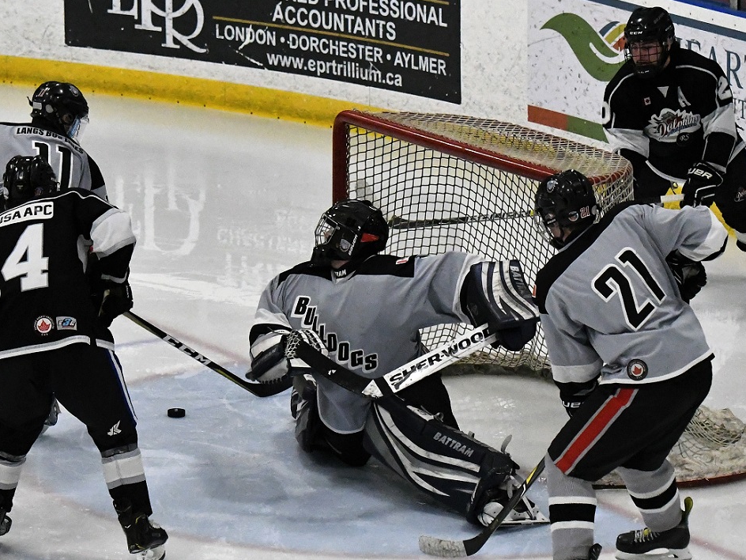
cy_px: 280
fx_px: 3233
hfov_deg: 13.2
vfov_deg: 9.9
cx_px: 366
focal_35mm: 150
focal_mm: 92
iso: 11400
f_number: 4.5
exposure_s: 1/2000
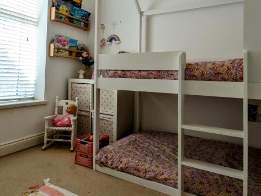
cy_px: 67
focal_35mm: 26
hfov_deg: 66.8
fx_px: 196
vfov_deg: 52.3
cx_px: 110
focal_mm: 2.23
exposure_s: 1/89.2
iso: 38
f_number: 1.95
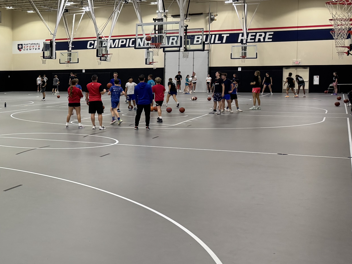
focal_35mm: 55
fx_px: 559
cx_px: -48
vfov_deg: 26.5
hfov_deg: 30.7
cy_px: 106
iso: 200
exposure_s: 1/121
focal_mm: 6.76
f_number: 1.78
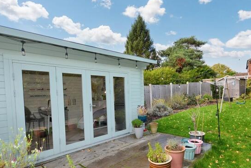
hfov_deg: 89.1
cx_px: 147
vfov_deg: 66.9
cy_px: 98
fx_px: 125
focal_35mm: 18
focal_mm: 10
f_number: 5.6
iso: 110
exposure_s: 1/125
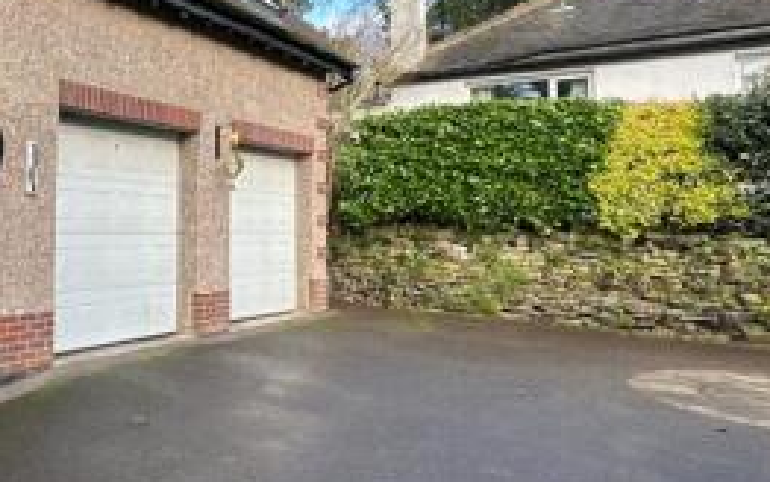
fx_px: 693
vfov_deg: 38.1
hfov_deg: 48.4
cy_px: 175
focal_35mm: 33
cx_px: 7
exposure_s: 1/260
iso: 40
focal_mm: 2.22
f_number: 2.2
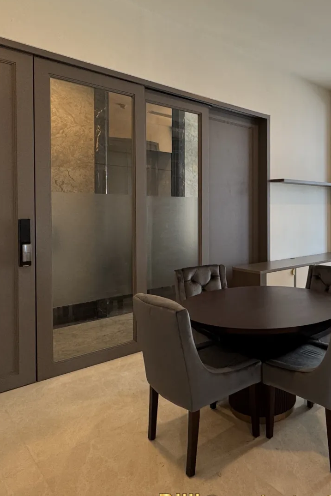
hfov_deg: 46.4
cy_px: 216
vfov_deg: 69.1
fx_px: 358
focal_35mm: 26
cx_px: 274
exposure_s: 1/100
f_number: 2.2
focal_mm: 2.22
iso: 160
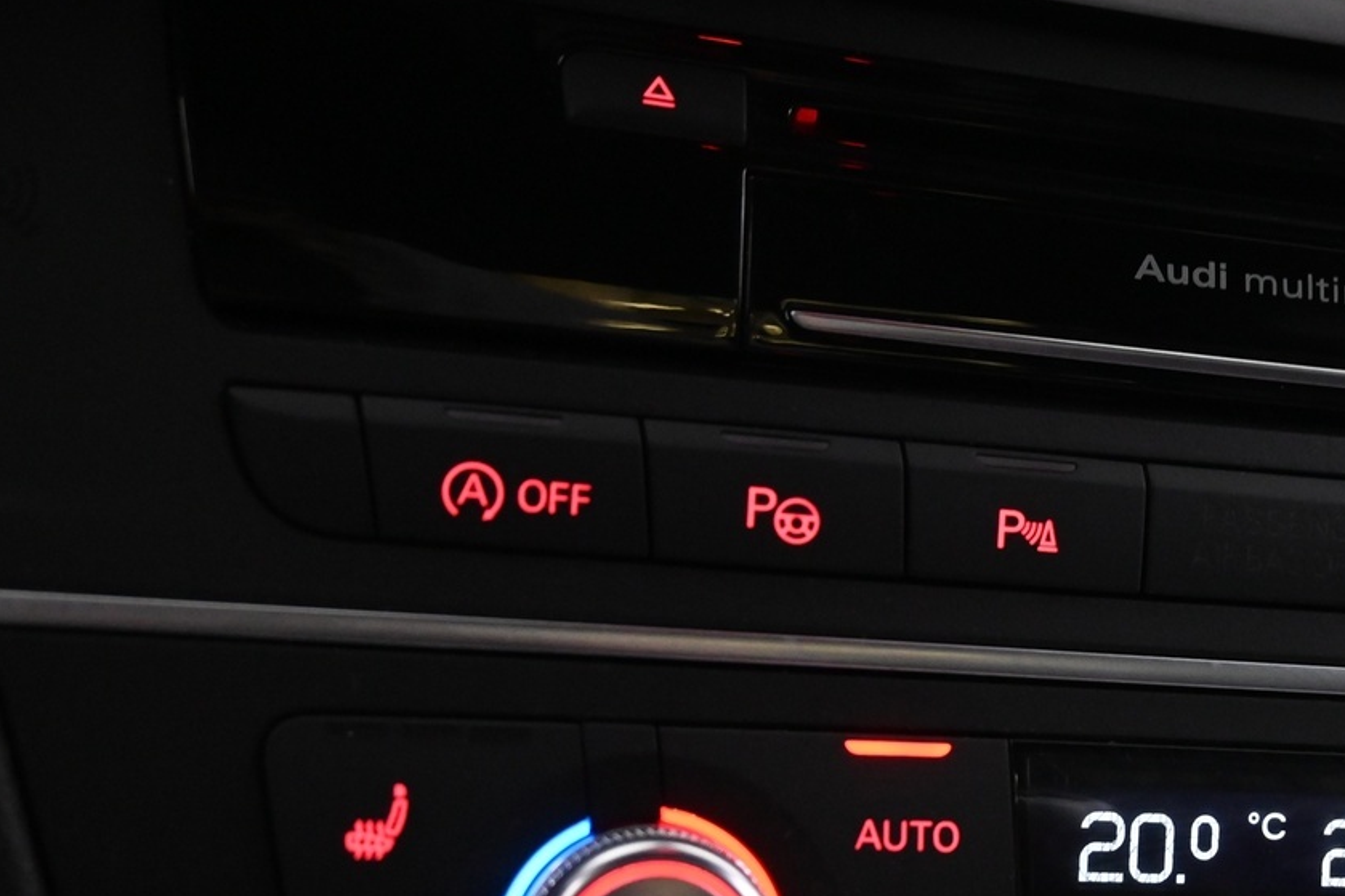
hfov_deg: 34.3
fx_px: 2110
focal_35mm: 56
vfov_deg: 23.7
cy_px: 668
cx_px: 1076
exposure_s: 1/30
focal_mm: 19.5
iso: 2800
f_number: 3.8
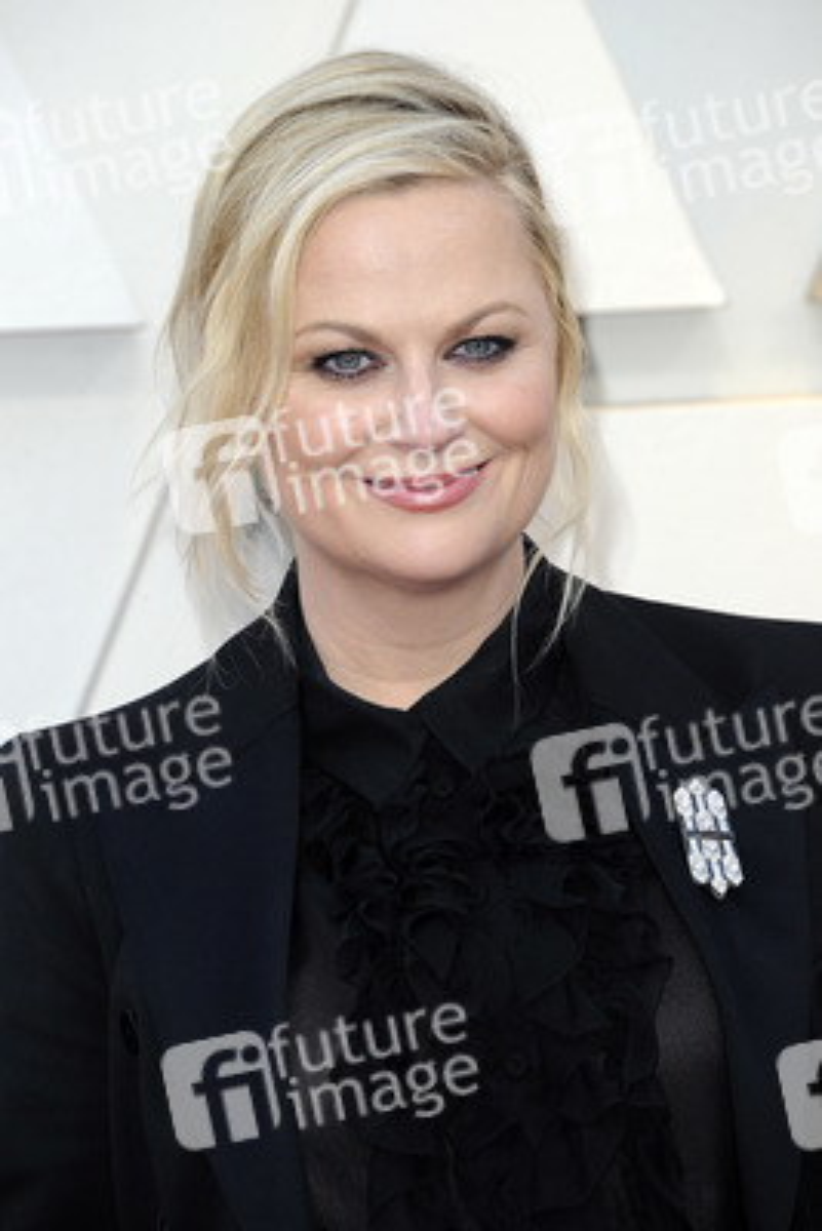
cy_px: 616
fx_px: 10265
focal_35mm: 300
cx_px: 411
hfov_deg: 4.6
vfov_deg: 6.9
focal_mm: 300
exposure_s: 1/250
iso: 800
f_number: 8
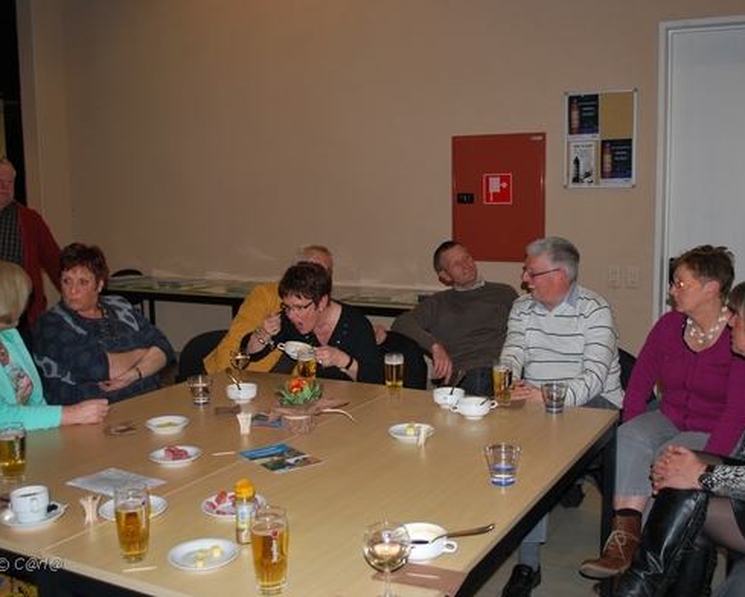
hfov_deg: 47.9
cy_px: 293
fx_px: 839
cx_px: 395
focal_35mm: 38
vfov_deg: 39.2
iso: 200
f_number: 4
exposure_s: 1/60
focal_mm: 22
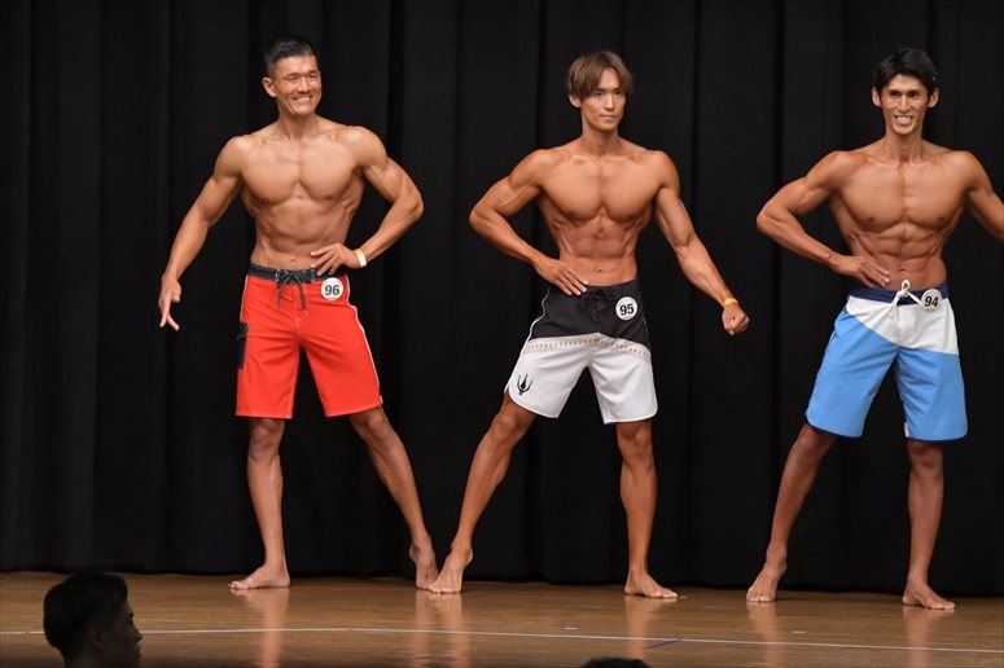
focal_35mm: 240
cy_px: 334
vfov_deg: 5.7
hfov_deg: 8.6
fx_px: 6690
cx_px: 502
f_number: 5.6
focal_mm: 160
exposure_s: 1/400
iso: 6400
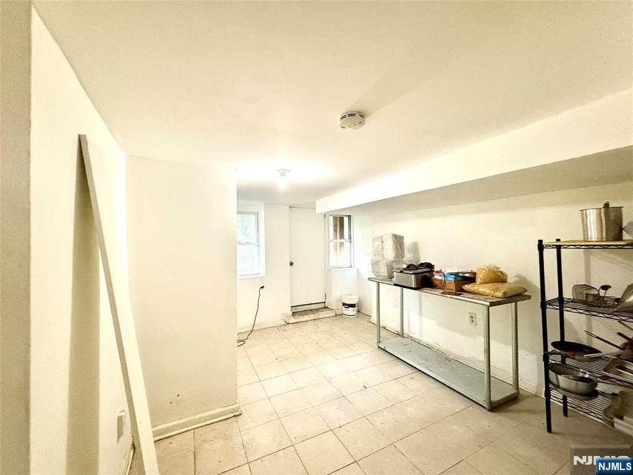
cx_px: 316
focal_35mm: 14
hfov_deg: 102.1
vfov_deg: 85.7
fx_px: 256
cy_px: 238
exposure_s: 1/60
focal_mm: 2.22
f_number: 2.2
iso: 640
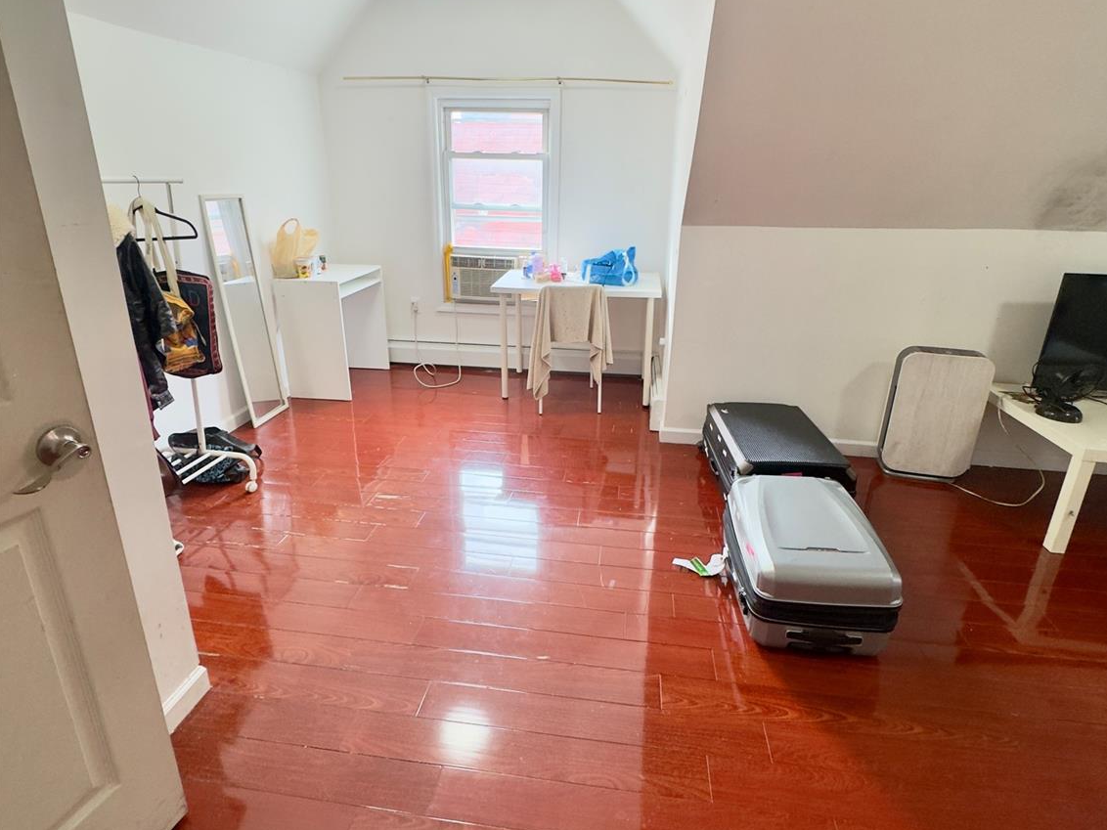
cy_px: 381
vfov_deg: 68.6
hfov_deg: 84.7
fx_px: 608
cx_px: 558
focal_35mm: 19
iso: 200
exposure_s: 1/60
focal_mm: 2.22
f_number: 2.2
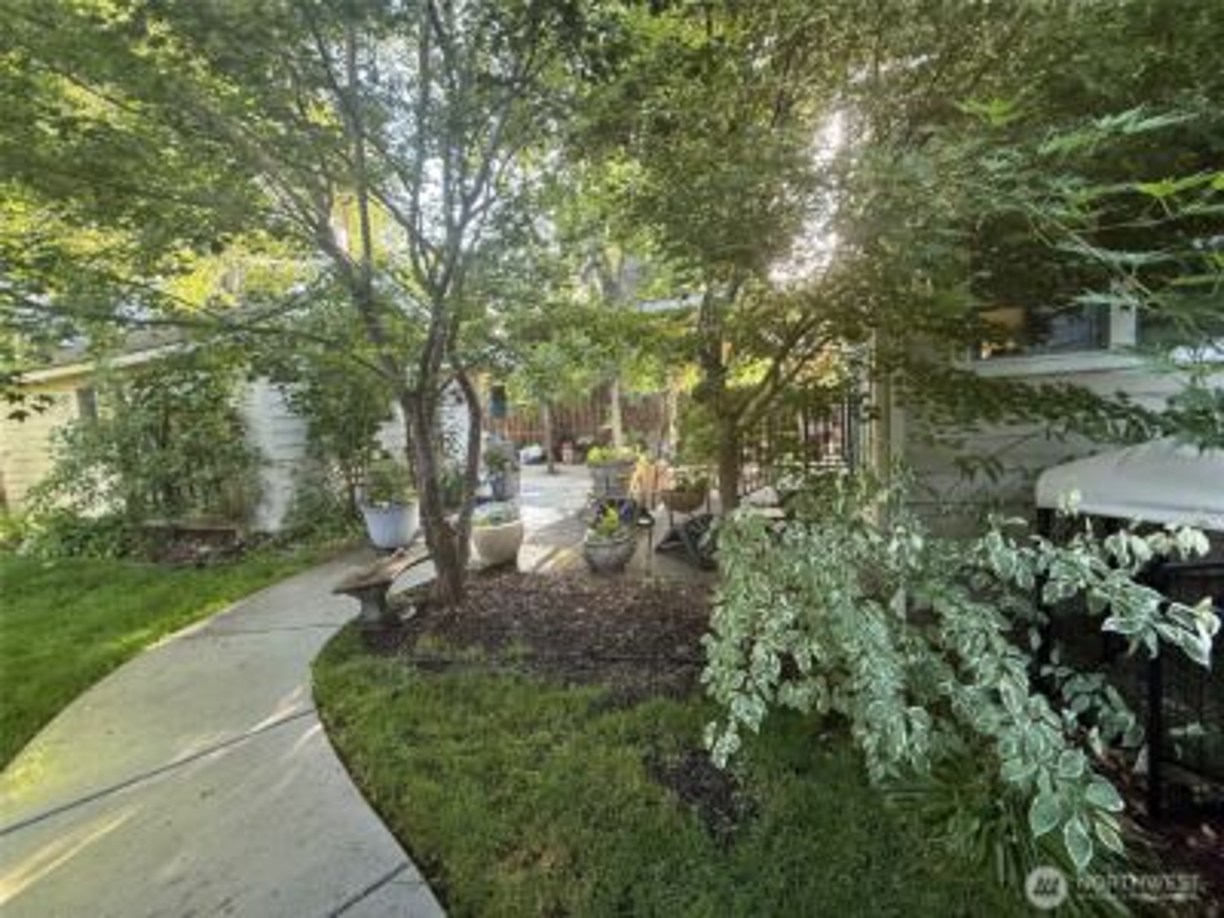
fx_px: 495
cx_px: 612
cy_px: 459
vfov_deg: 85.7
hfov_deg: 102.1
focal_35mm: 14
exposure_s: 1/99
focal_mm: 2.22
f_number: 2.2
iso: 200
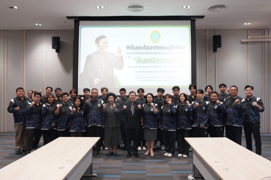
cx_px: 136
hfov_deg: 63.7
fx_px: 218
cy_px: 90
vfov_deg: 45.0
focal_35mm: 29
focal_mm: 29
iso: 4000
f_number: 5.6
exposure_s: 1/125
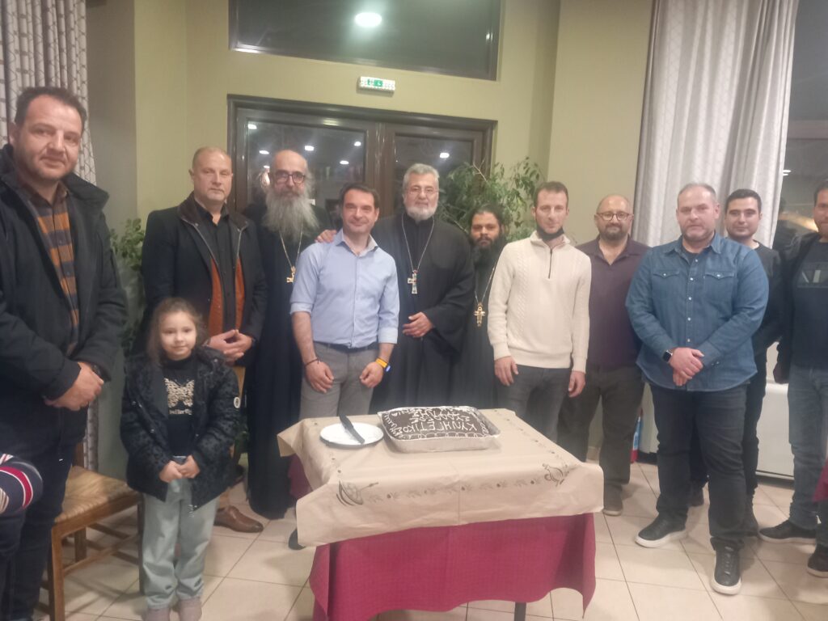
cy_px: 310
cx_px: 414
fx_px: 646
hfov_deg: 65.3
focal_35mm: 27
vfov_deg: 51.4
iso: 500
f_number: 1.8
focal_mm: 4
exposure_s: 1/25
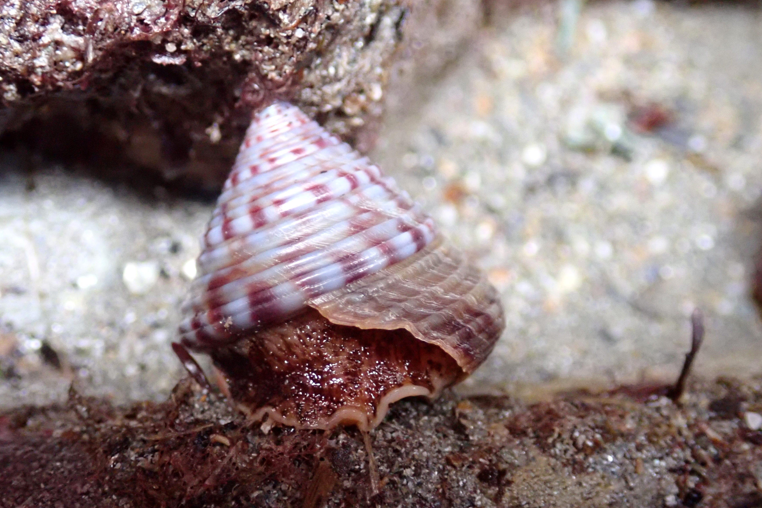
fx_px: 1164
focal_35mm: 55
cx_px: 338
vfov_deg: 24.6
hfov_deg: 36.2
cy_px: 266
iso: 1600
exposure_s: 1/50
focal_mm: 8.41
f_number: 3.1
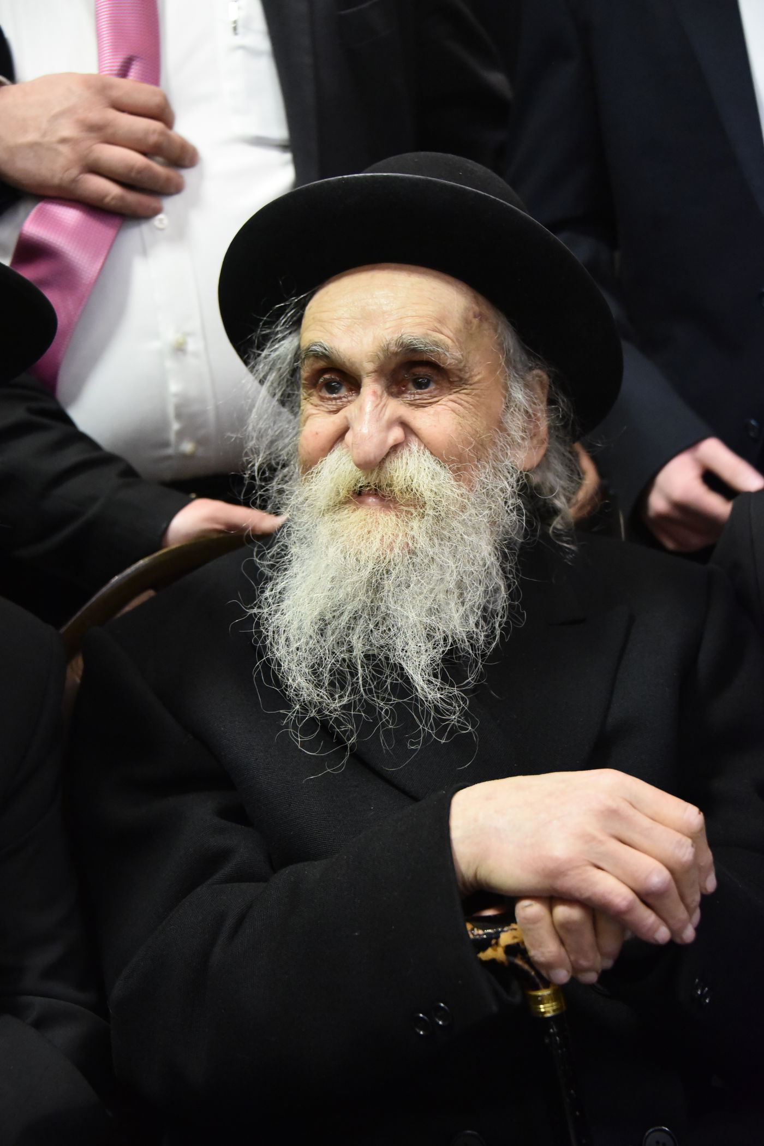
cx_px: 382
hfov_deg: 21.9
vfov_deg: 32.4
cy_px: 573
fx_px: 1974
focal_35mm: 62
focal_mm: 62
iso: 6400
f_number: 5
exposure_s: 1/50
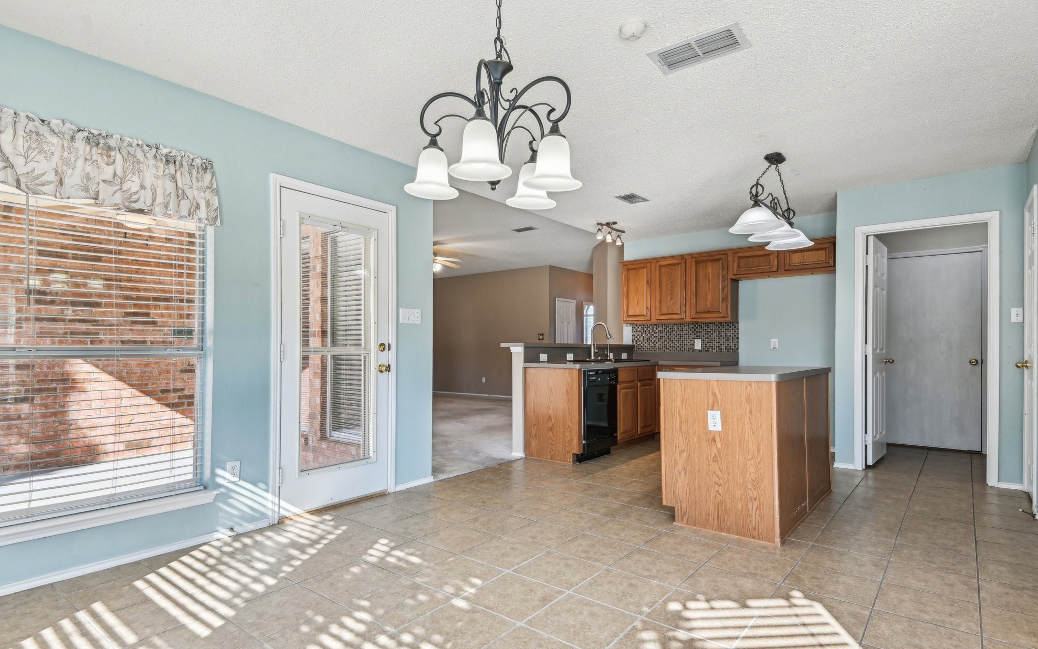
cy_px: 344
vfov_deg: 62.2
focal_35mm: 19
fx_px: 538
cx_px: 509
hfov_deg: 88.0
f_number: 8
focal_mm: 18
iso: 400
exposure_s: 1/20
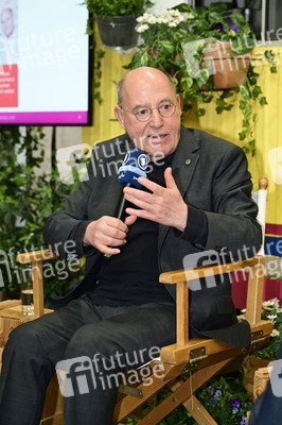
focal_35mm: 66
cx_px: 141
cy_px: 212
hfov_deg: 20.6
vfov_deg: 30.5
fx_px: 777
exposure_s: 1/200
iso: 2000
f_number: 4
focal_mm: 66
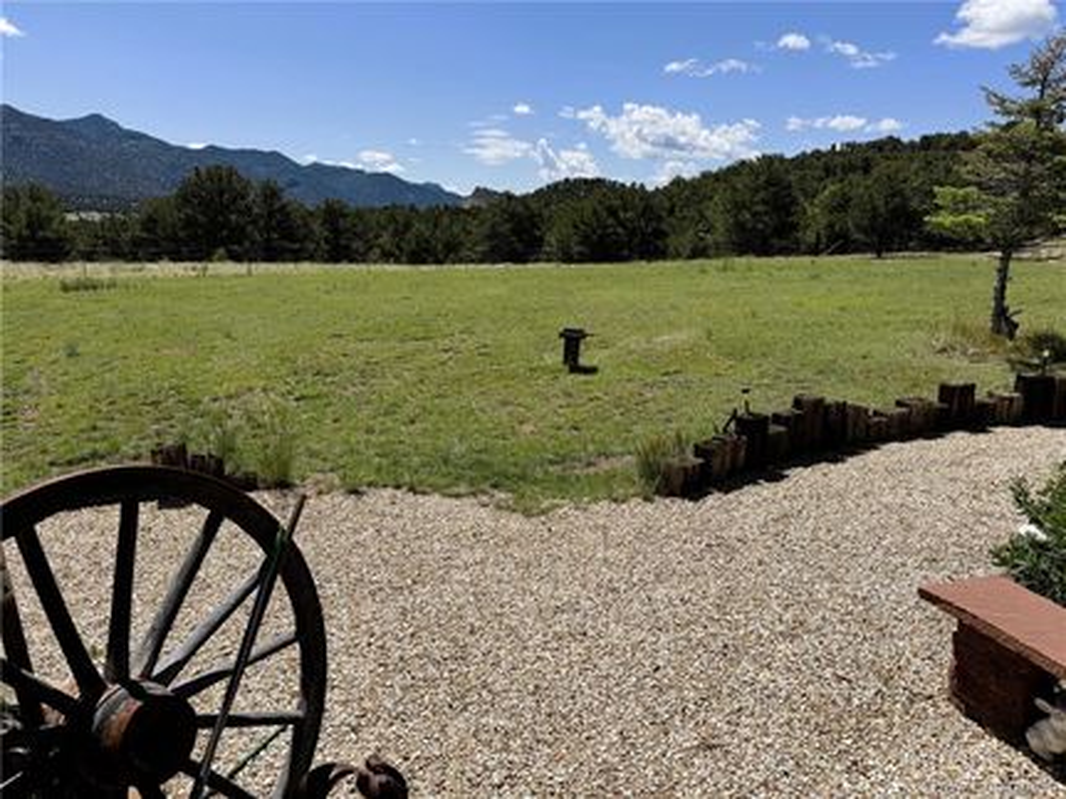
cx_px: 533
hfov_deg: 71.6
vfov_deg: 56.8
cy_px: 400
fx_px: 739
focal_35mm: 24
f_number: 1.78
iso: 80
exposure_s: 1/7092
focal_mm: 6.76
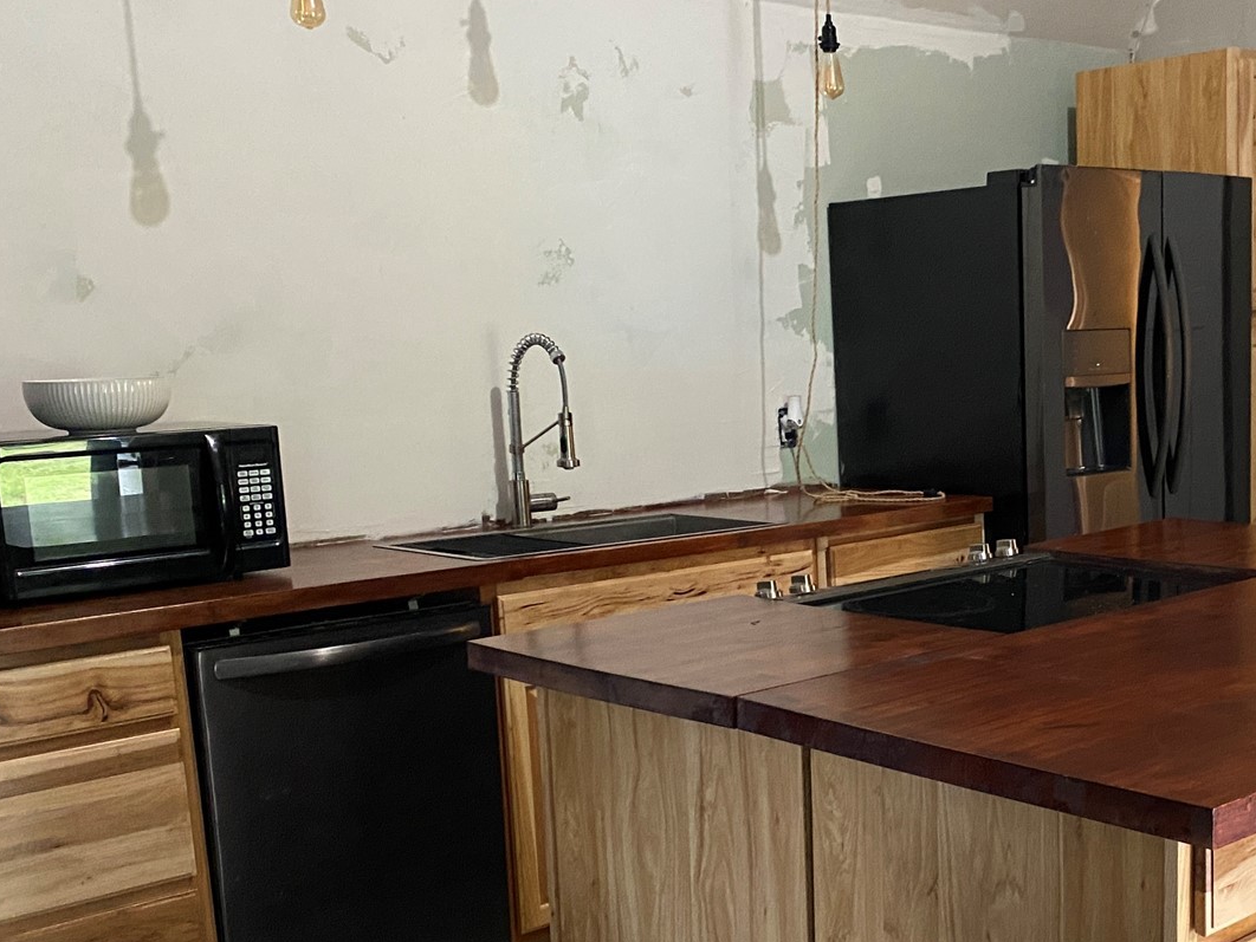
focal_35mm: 47
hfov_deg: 39.4
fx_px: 1706
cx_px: 935
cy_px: 624
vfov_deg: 30.7
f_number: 1.8
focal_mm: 4.25
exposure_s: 1/48
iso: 500
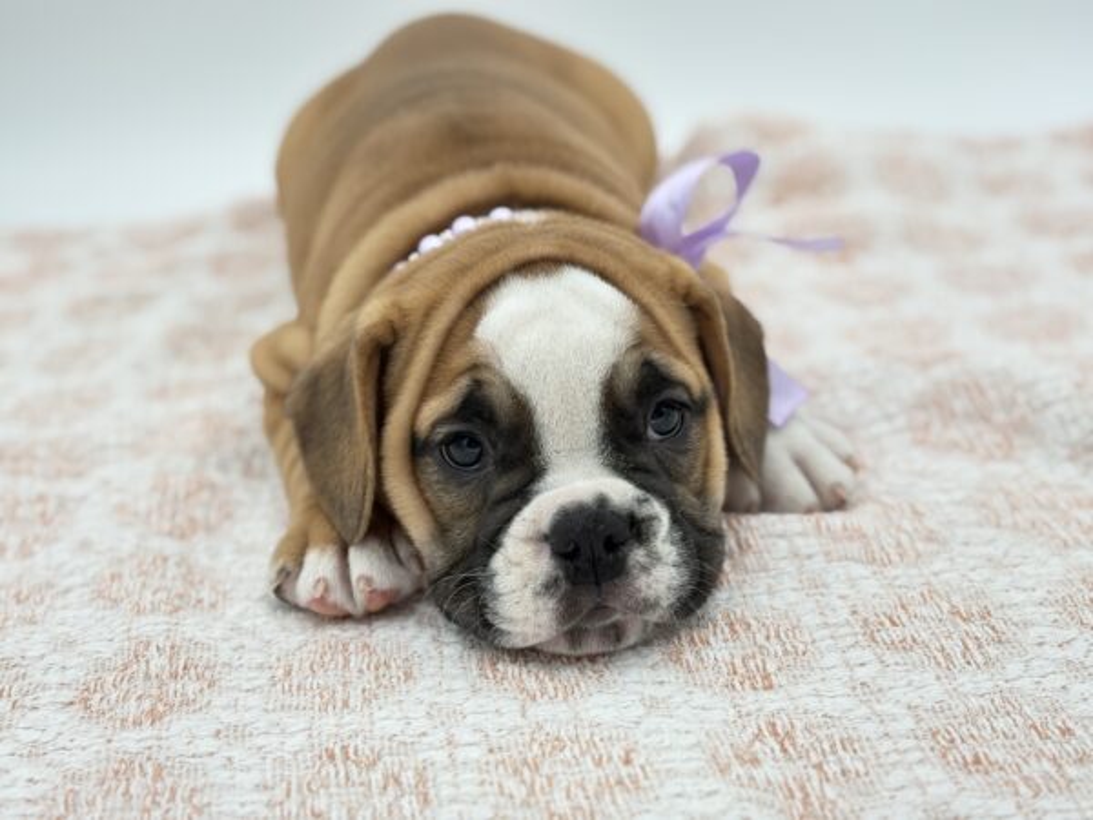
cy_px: 410
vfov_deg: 28.0
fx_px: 1642
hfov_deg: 36.8
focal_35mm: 52
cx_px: 546
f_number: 1.6
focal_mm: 5.96
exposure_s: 1/288
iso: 32
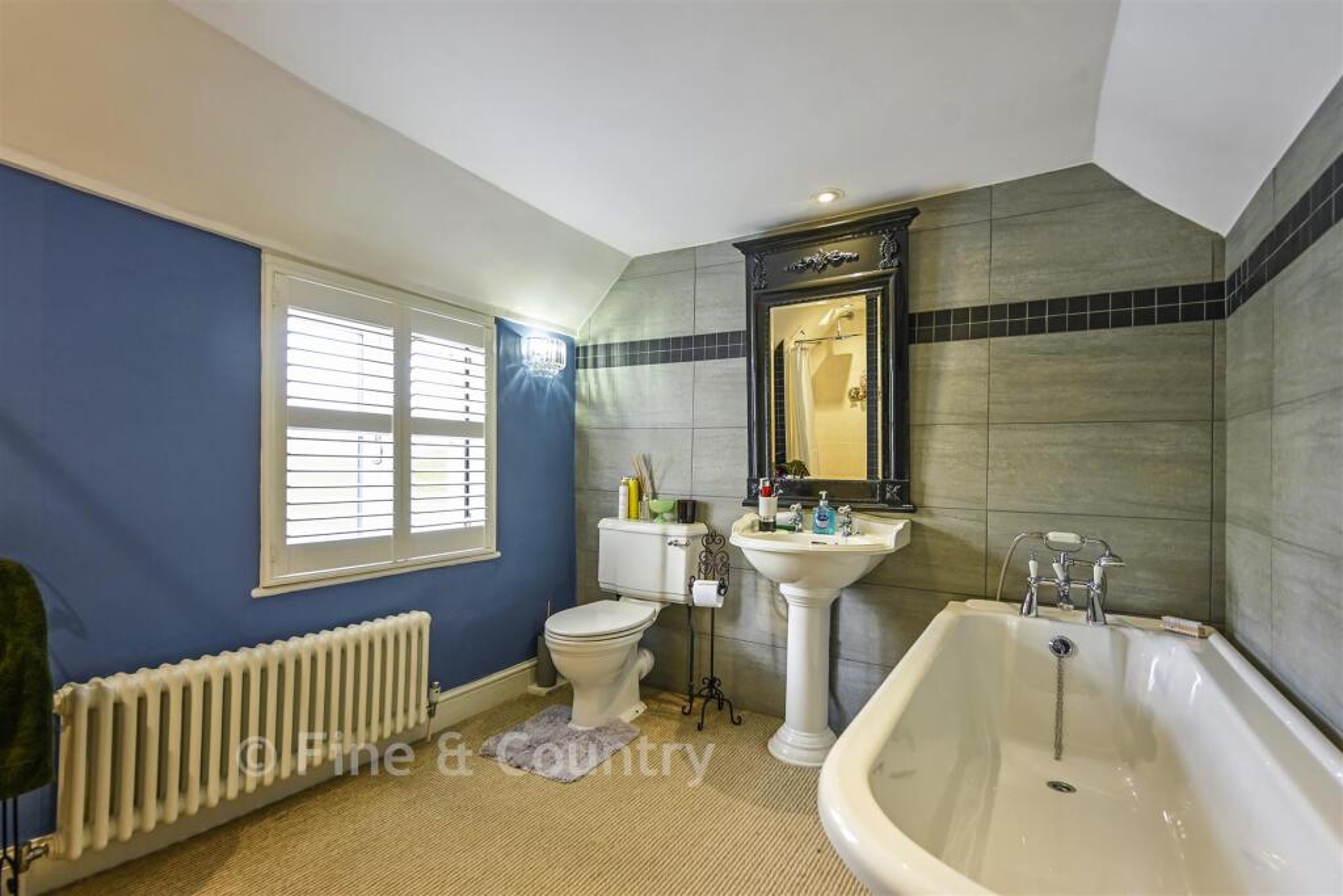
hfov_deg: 95.0
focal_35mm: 16
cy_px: 448
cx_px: 672
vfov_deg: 72.1
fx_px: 616
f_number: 4
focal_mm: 16.5
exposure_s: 1/80
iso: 1000
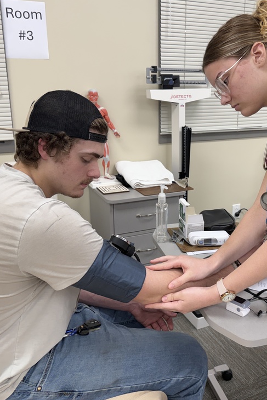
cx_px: 180
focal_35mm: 35
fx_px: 389
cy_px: 197
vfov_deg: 54.4
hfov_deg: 37.4
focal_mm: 6.76
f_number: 1.78
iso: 160
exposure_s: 1/120
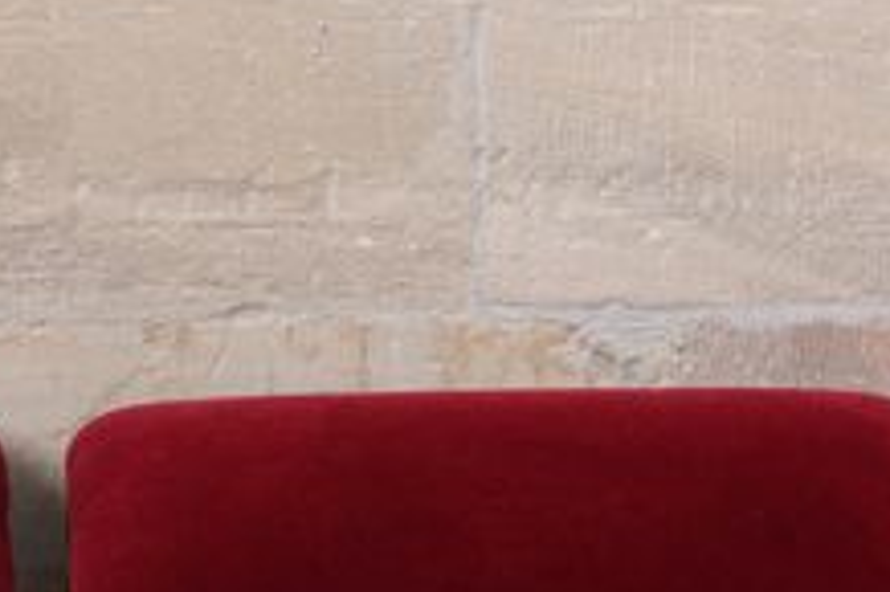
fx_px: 5953
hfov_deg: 8.5
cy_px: 861
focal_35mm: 241
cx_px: 0
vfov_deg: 5.6
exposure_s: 1.6
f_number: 8
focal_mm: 50
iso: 64
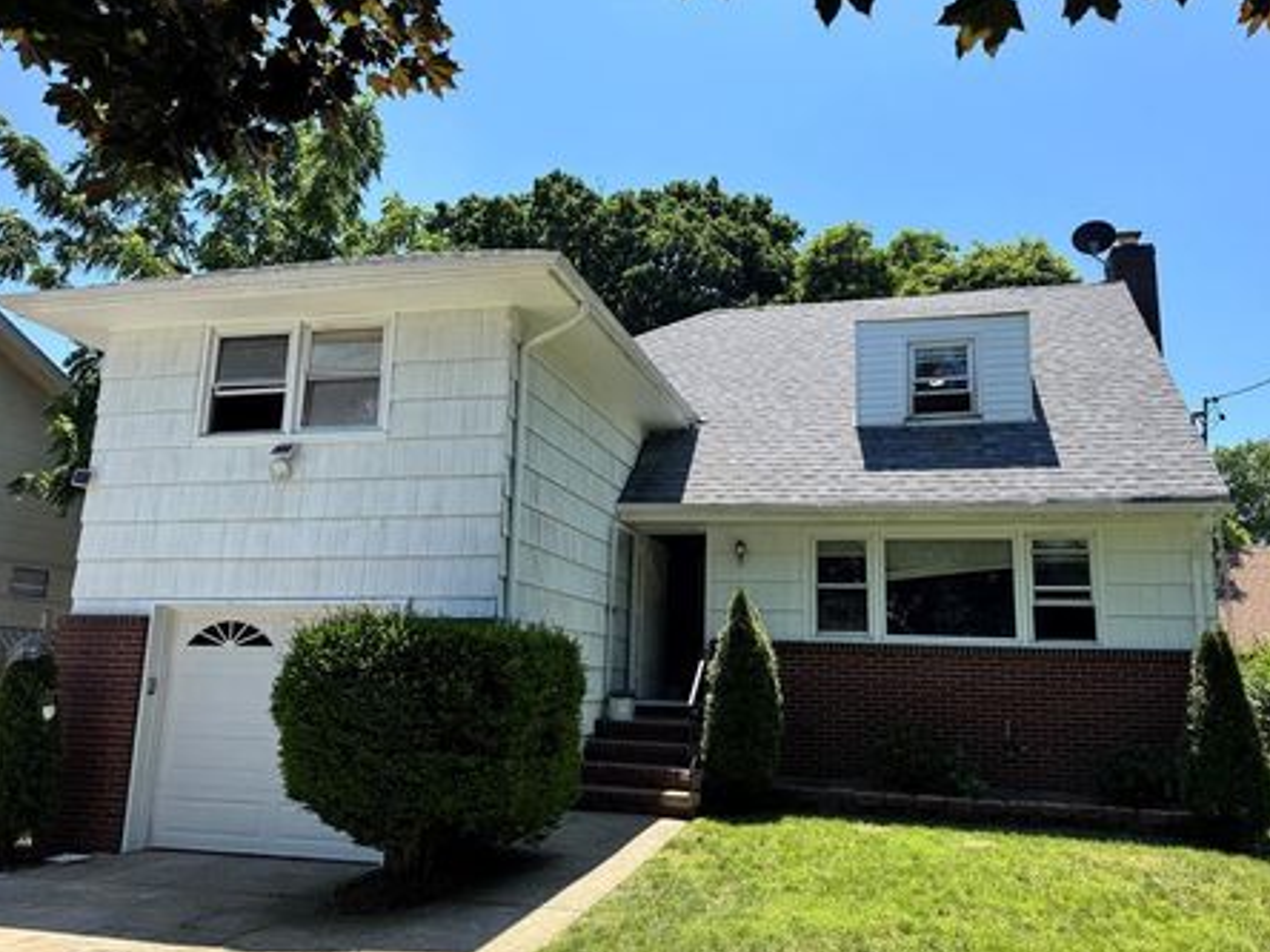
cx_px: 664
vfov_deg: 51.4
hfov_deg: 65.3
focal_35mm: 27
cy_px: 482
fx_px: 991
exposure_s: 1/2833
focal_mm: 6.76
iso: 80
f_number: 1.78
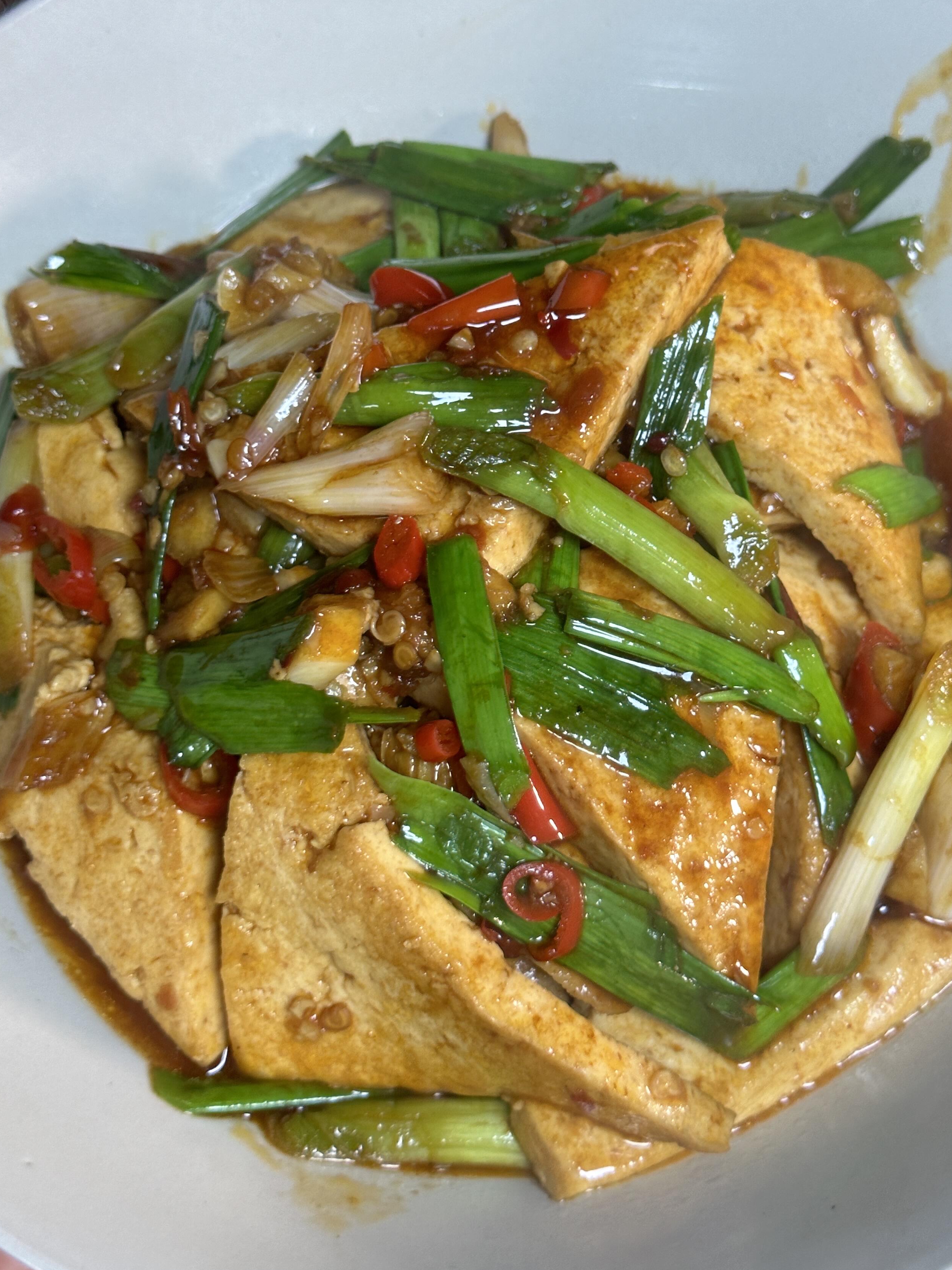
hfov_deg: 25.2
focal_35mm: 58
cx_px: 504
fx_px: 2127
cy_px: 551
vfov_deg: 33.2
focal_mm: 6.86
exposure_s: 1/100
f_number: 1.78
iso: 80
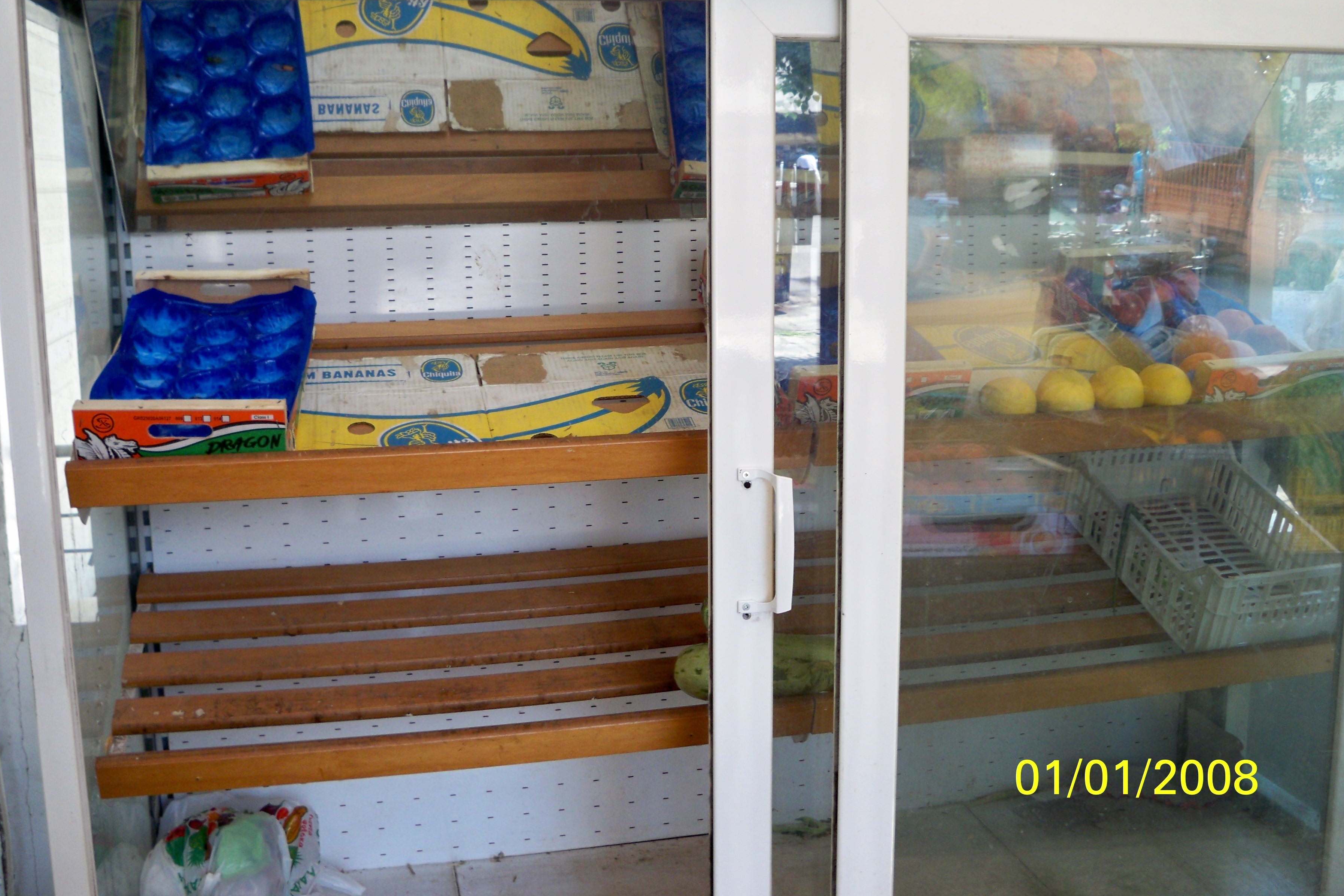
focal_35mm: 37
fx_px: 1381
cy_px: 396
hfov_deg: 51.9
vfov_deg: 35.9
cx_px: 680
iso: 100
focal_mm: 6.3
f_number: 3.1
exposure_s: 1/60
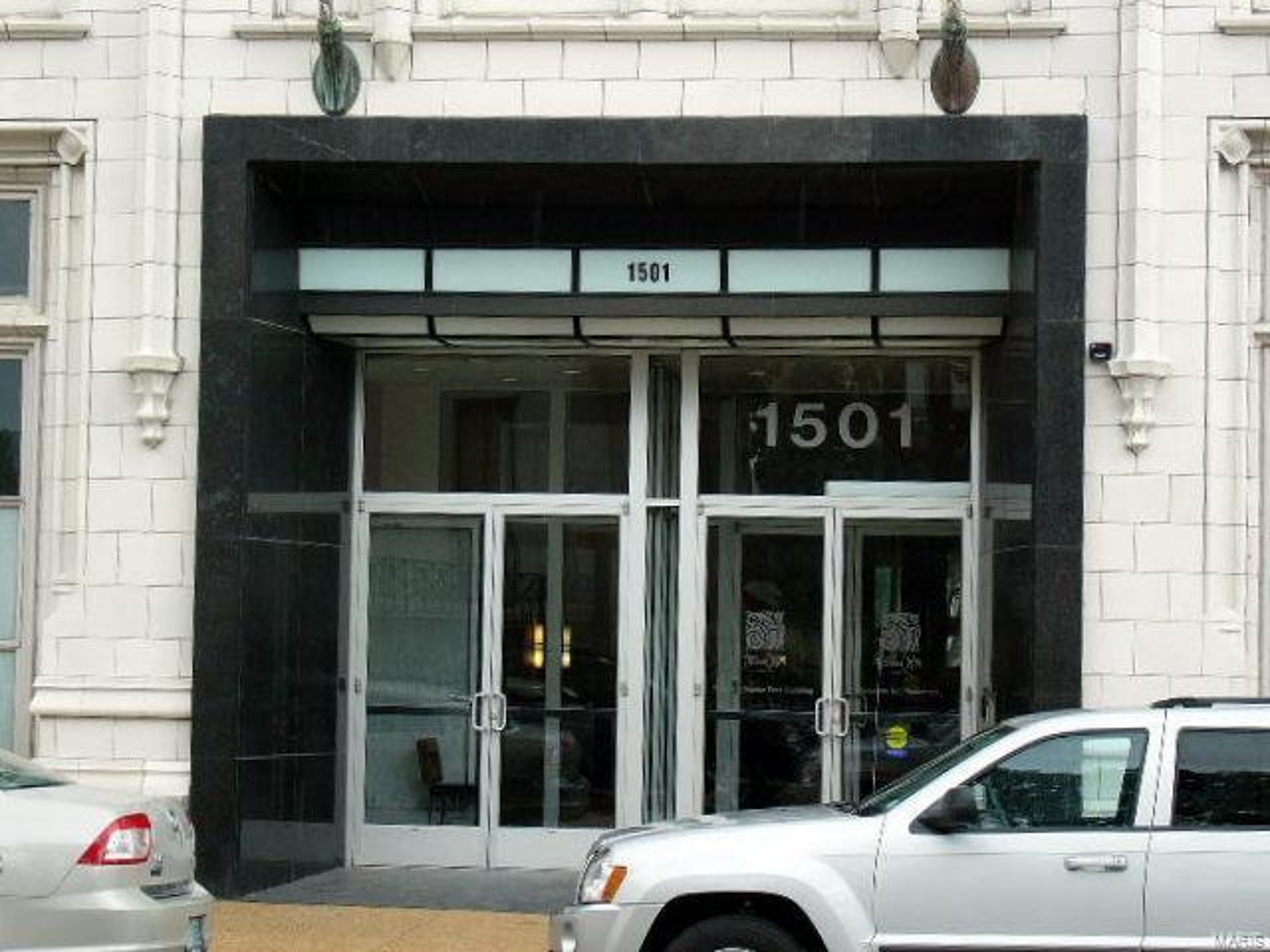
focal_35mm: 89
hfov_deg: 22.0
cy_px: 476
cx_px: 635
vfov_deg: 16.6
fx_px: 3265
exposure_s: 1/160
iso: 100
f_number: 4.6
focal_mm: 14.7
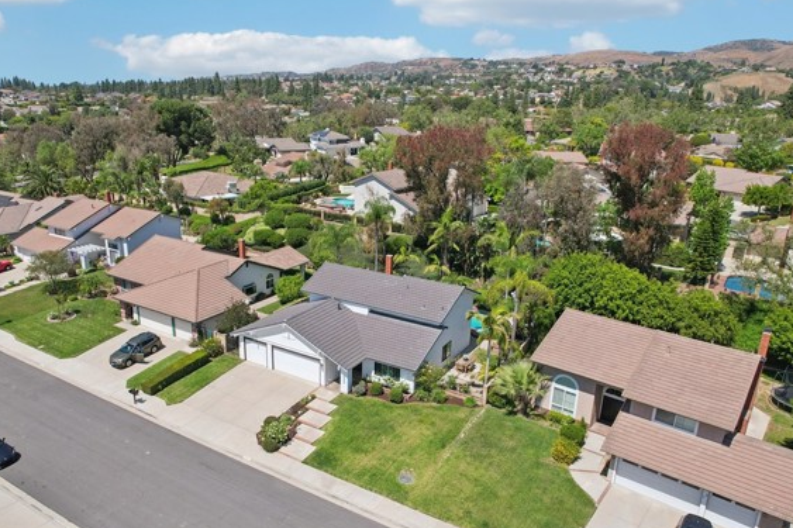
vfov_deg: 51.2
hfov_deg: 71.4
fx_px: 551
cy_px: 284
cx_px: 369
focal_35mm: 25
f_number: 2.8
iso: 120
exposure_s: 1/2500
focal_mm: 8.4
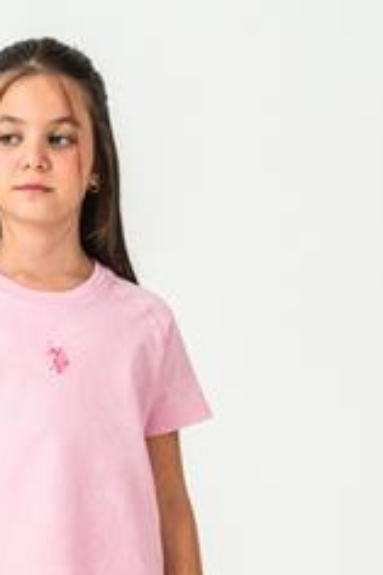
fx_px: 2845
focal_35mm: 178
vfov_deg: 11.4
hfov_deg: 7.7
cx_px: 46
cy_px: 612
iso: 160
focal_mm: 70
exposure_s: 1/125
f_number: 8
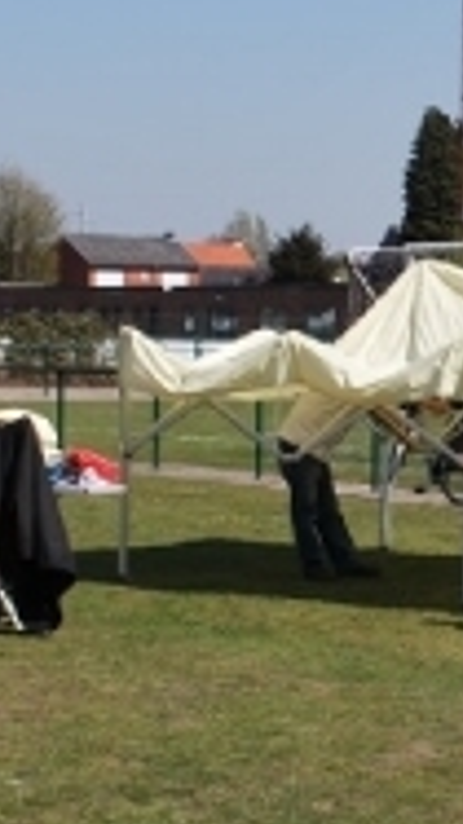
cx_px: 573
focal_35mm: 121
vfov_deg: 17.7
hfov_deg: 9.8
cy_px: 275
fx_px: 2644
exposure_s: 1/250
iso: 100
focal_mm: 24
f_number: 8
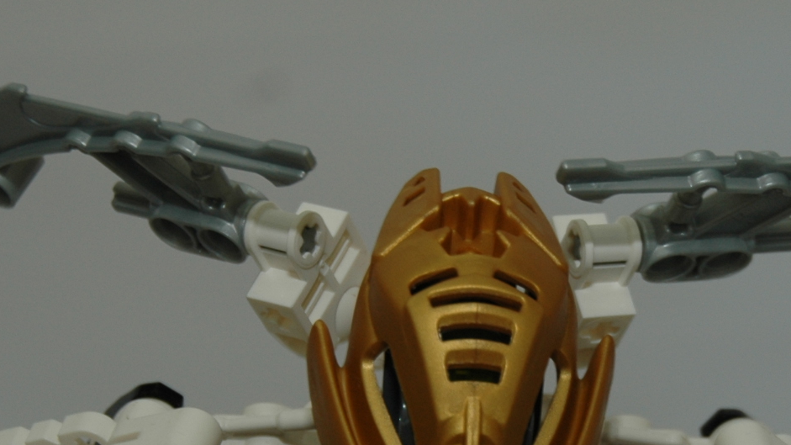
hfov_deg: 16.9
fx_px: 2663
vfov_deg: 9.4
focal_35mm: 127
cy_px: 517
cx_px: 468
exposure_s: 1/80
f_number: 4.2
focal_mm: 34
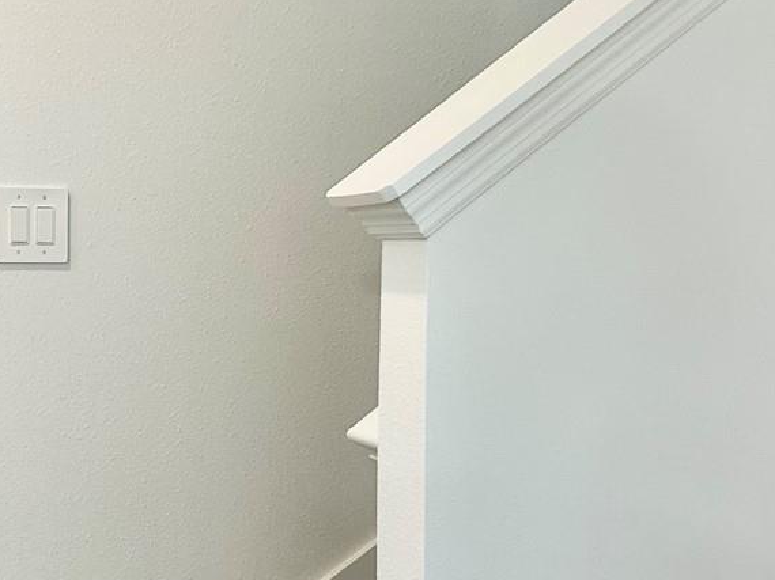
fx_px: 1634
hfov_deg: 26.0
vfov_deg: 20.2
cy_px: 287
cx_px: 103
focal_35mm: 73
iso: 100
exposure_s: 1/120
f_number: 1.5
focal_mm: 5.7
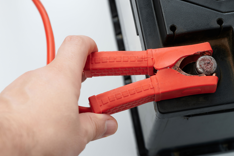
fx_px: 740
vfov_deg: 12.0
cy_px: 83
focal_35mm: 114
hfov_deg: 18.0
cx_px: 116
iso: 200
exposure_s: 1/125
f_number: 11
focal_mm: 105
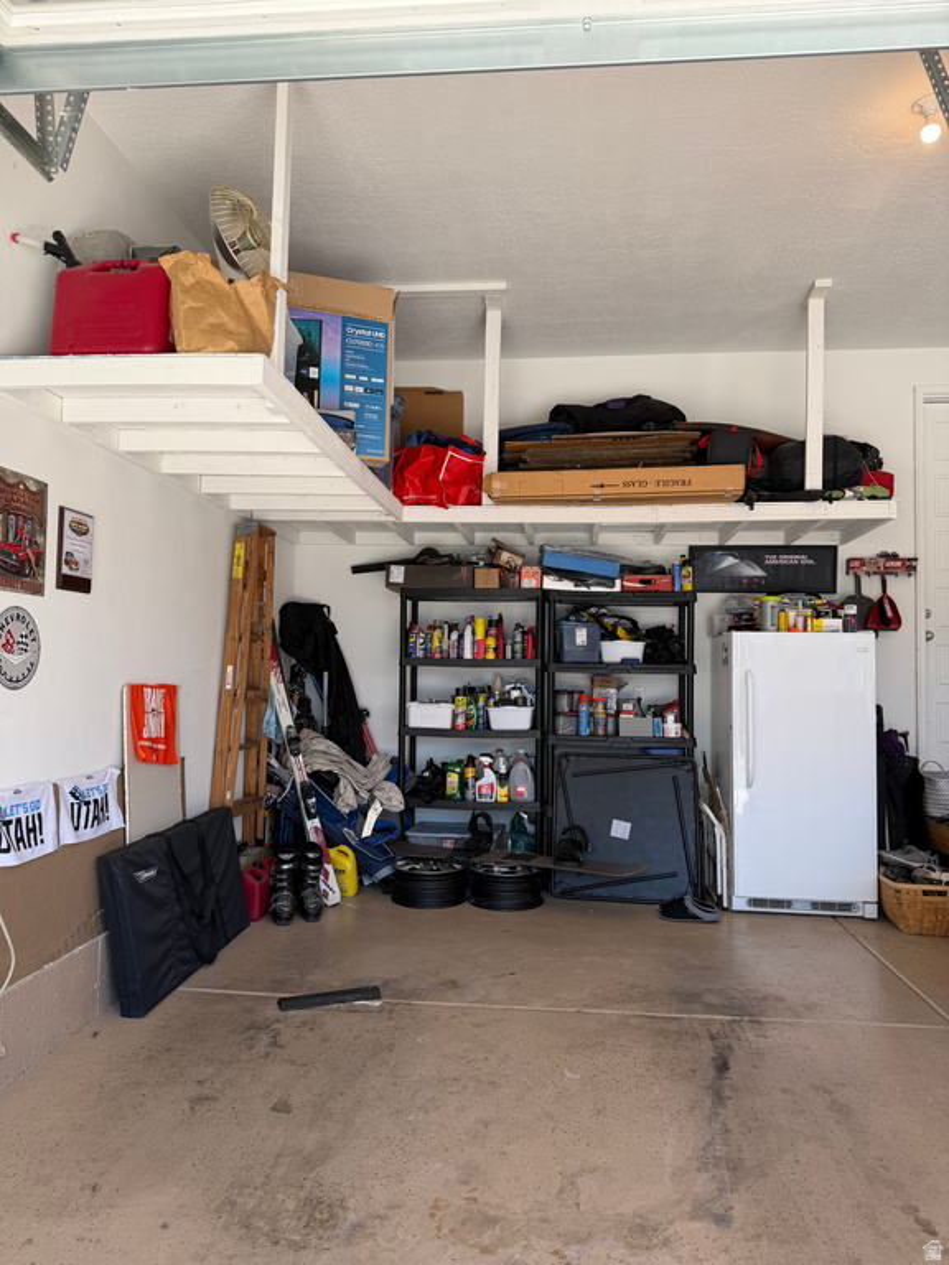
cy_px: 632
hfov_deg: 56.8
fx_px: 877
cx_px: 474
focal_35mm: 24
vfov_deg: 71.6
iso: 80
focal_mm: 6.76
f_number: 1.78
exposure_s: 1/491
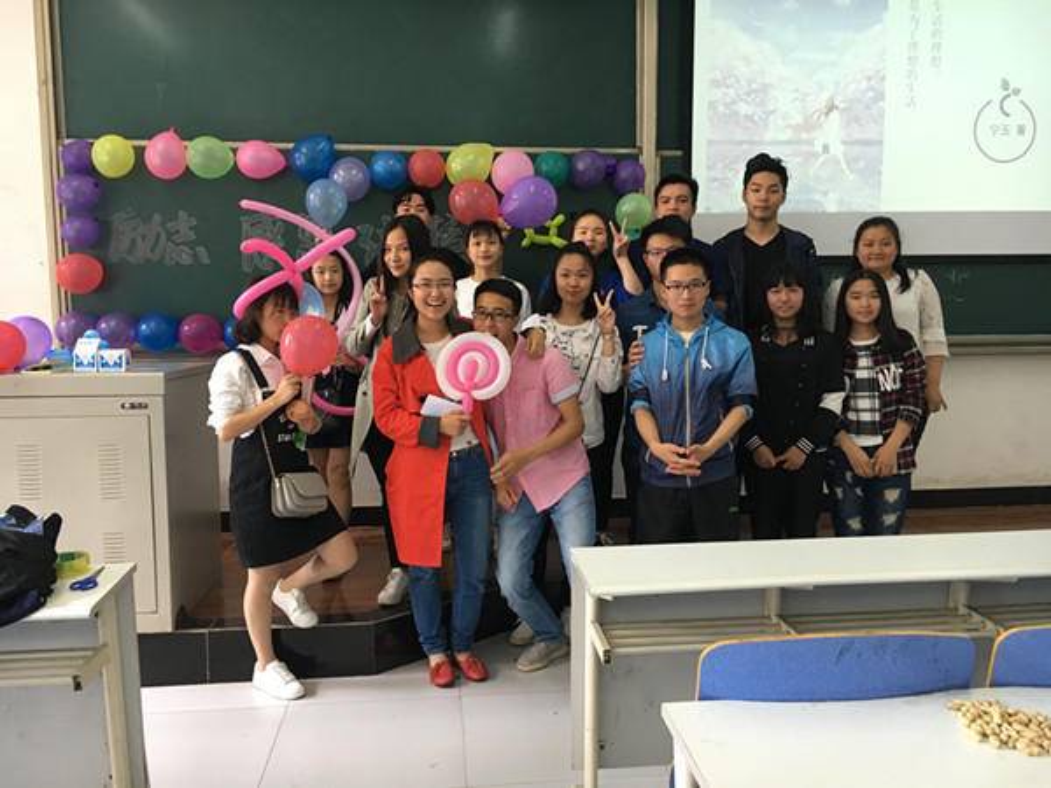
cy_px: 394
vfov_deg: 48.2
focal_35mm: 29
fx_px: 880
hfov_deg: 61.7
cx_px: 526
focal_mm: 4.15
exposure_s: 1/33
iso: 50
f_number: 2.2
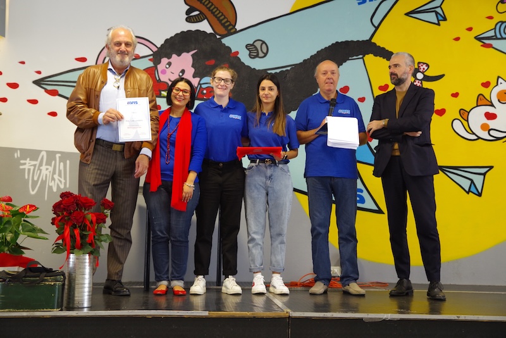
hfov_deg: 41.1
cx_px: 253
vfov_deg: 28.1
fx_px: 675
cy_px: 169
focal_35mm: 48
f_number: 4.5
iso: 3200
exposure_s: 1/60
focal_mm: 48
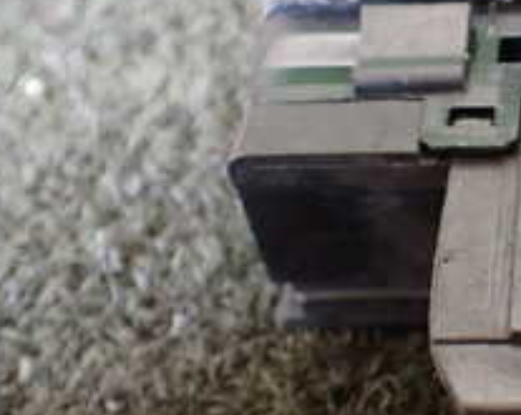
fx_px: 1309
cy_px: 148
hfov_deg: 20.9
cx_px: 639
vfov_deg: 18.0
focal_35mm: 85
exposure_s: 1/50
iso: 800
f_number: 2.3
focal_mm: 5.4
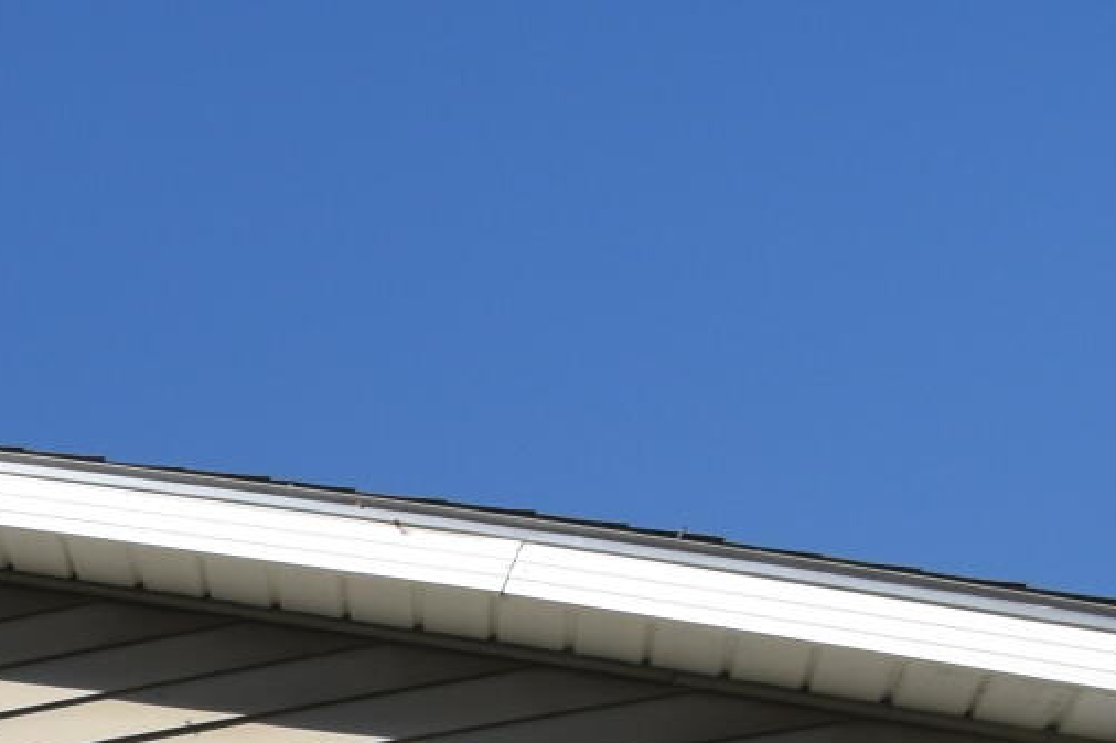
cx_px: -1648
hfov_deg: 14.2
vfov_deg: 12.8
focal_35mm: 89
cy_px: 1620
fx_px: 2758
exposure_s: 1/200
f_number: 11
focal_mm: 10
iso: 100
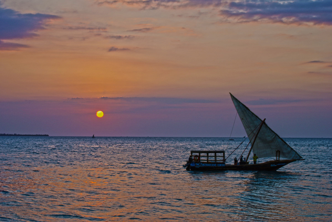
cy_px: 111
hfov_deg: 26.0
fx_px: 720
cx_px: 166
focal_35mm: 78
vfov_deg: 17.5
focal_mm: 52
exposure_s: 1/100
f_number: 5
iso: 100
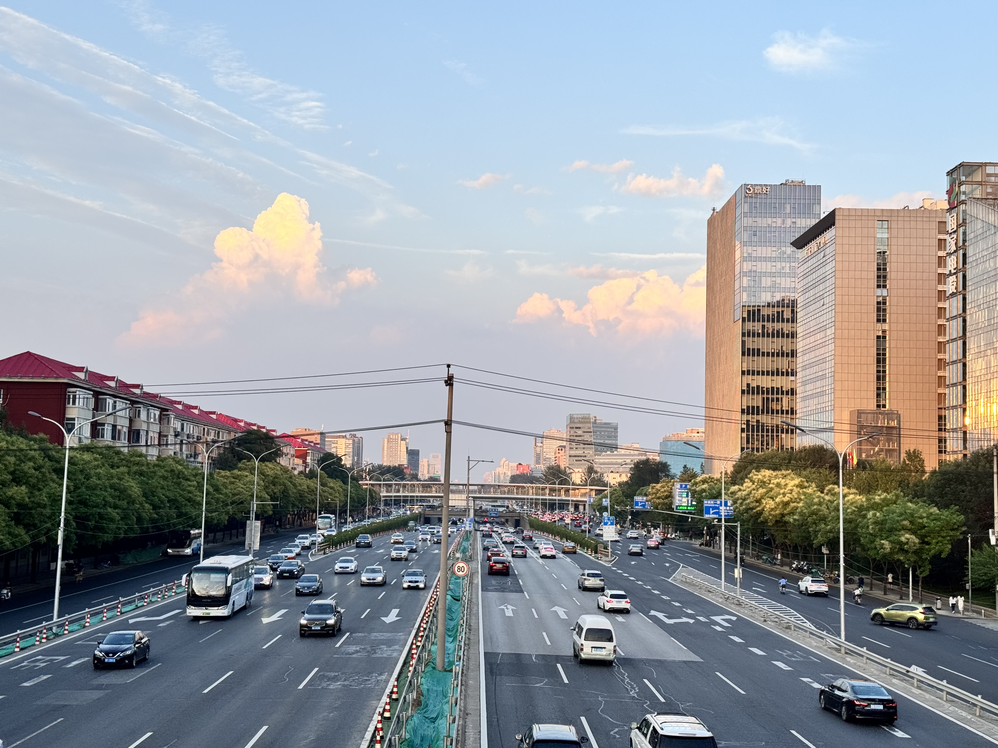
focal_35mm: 48
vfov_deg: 30.3
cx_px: 499
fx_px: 1384
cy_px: 374
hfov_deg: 39.7
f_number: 1.78
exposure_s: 1/854
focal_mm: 6.76
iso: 64
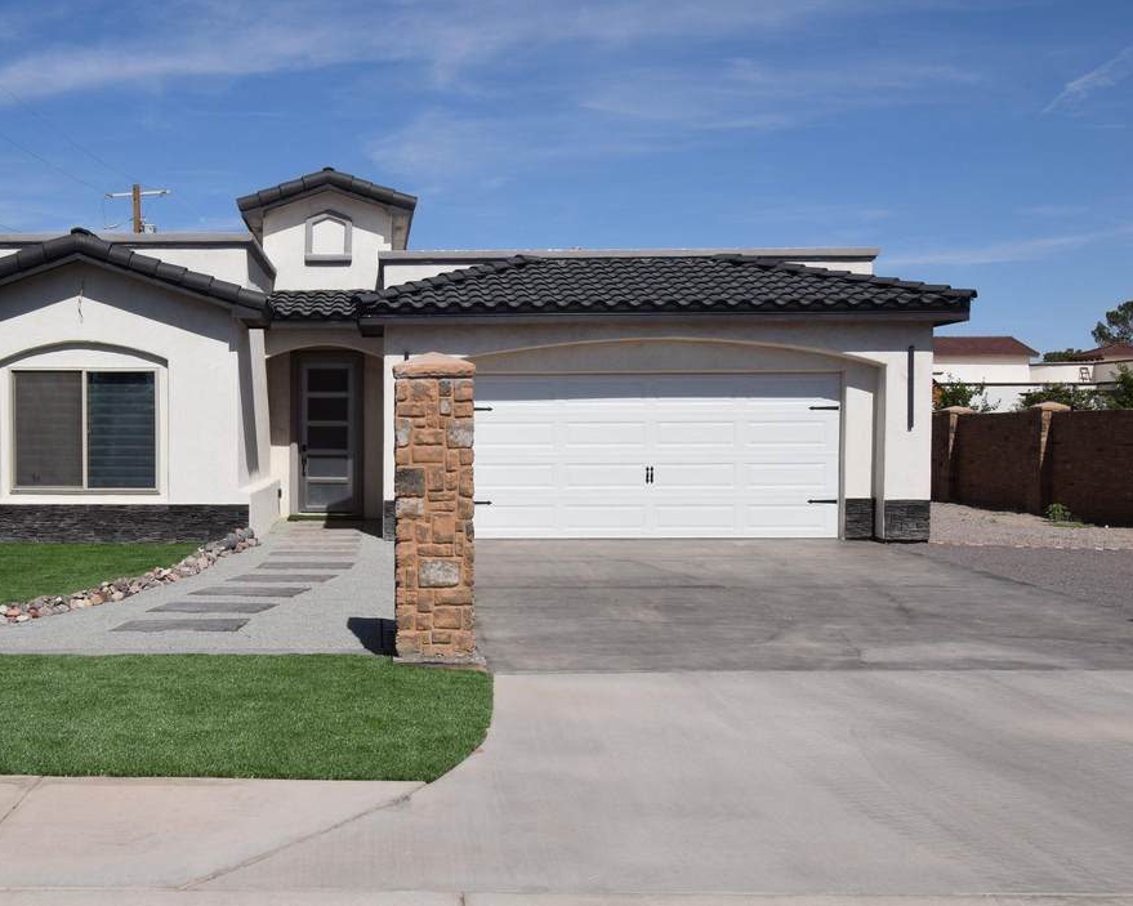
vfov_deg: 36.5
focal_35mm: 41
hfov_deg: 44.0
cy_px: 485
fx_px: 1375
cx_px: 352
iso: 200
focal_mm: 20
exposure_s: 1/500
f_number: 11
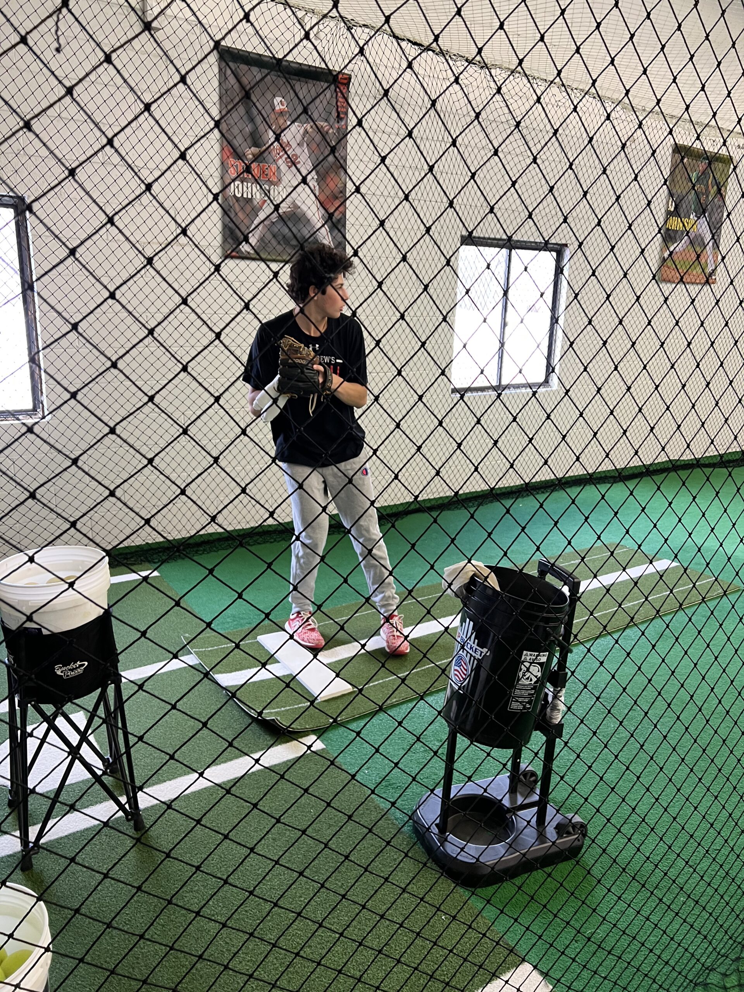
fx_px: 745
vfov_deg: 67.3
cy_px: 496
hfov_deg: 53.1
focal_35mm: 26
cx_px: 372
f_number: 1.5
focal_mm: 5.7
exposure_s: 1/60
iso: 125
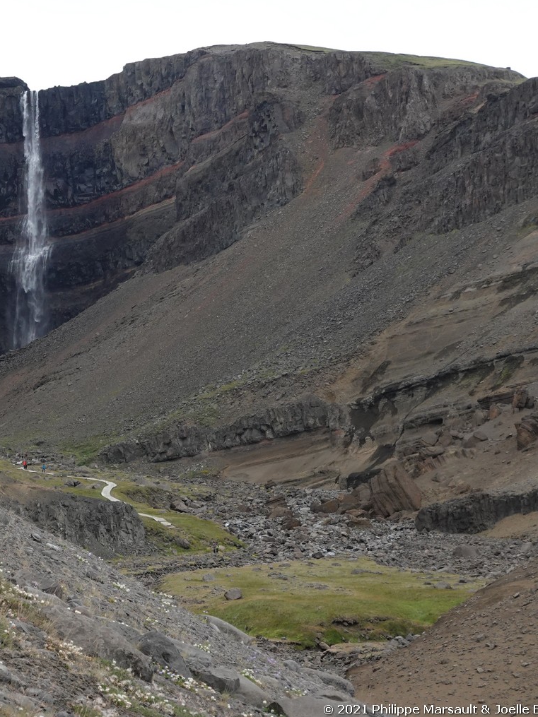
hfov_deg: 11.5
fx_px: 2653
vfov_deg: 15.4
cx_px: 41
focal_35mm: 128
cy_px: 357
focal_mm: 32.07
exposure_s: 1/800
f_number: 4
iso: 640
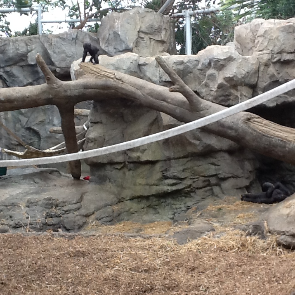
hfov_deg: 43.9
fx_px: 366
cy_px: 147
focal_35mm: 38
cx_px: 147
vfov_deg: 43.9
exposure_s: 1/60
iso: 80
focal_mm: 2.03
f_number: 2.4
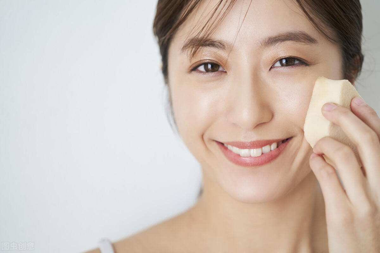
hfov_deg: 22.6
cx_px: 190
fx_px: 950
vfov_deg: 15.2
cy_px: 126
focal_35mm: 90
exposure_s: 1/500
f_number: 2.8
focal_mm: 90
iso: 400
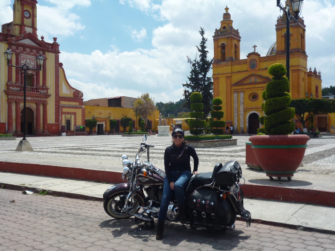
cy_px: 126
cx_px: 168
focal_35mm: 36
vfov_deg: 39.7
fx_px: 348
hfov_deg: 51.4
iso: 100
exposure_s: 1/125
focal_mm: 6.4
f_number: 10
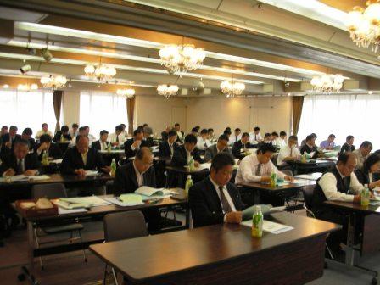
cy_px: 142
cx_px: 190
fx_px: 384
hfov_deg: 52.6
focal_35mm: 35
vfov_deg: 40.7
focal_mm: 5.8
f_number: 3
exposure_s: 1/10.4
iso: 50
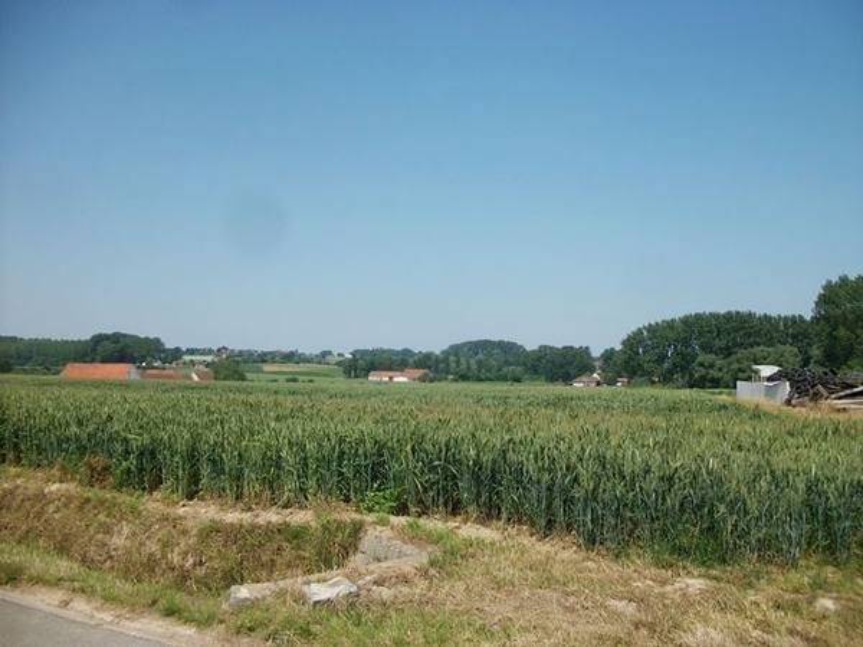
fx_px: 798
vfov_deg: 44.2
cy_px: 324
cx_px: 432
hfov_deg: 56.8
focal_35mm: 32
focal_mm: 5.7
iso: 80
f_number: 8.8
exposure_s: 1/160
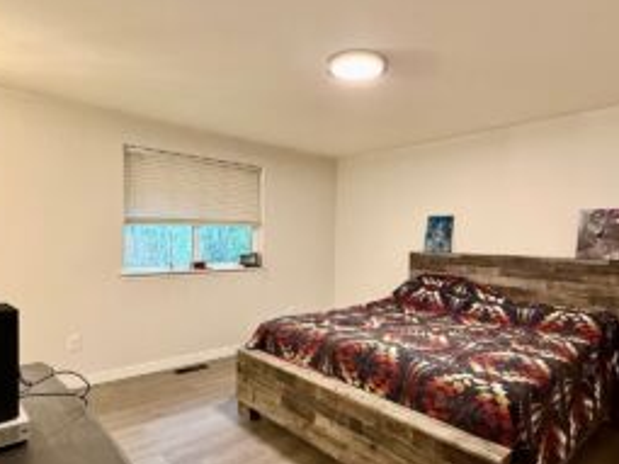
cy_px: 260
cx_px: 335
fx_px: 393
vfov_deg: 60.9
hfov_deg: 76.3
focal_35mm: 22
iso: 500
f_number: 2.2
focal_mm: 2.22
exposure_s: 1/60
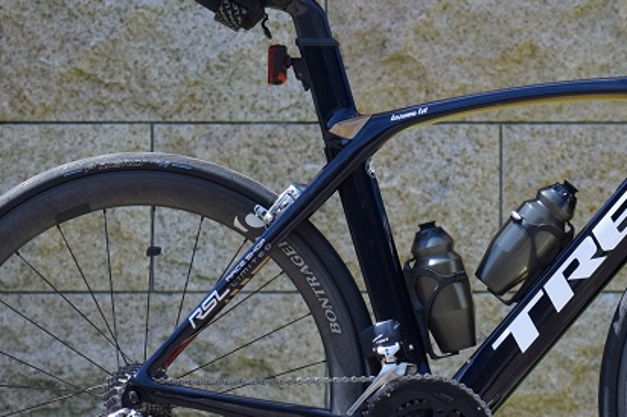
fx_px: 6025
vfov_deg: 4.0
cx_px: 479
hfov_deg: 6.0
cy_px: 193
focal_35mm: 346
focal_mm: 95
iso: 1250
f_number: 4.8
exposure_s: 1/4000
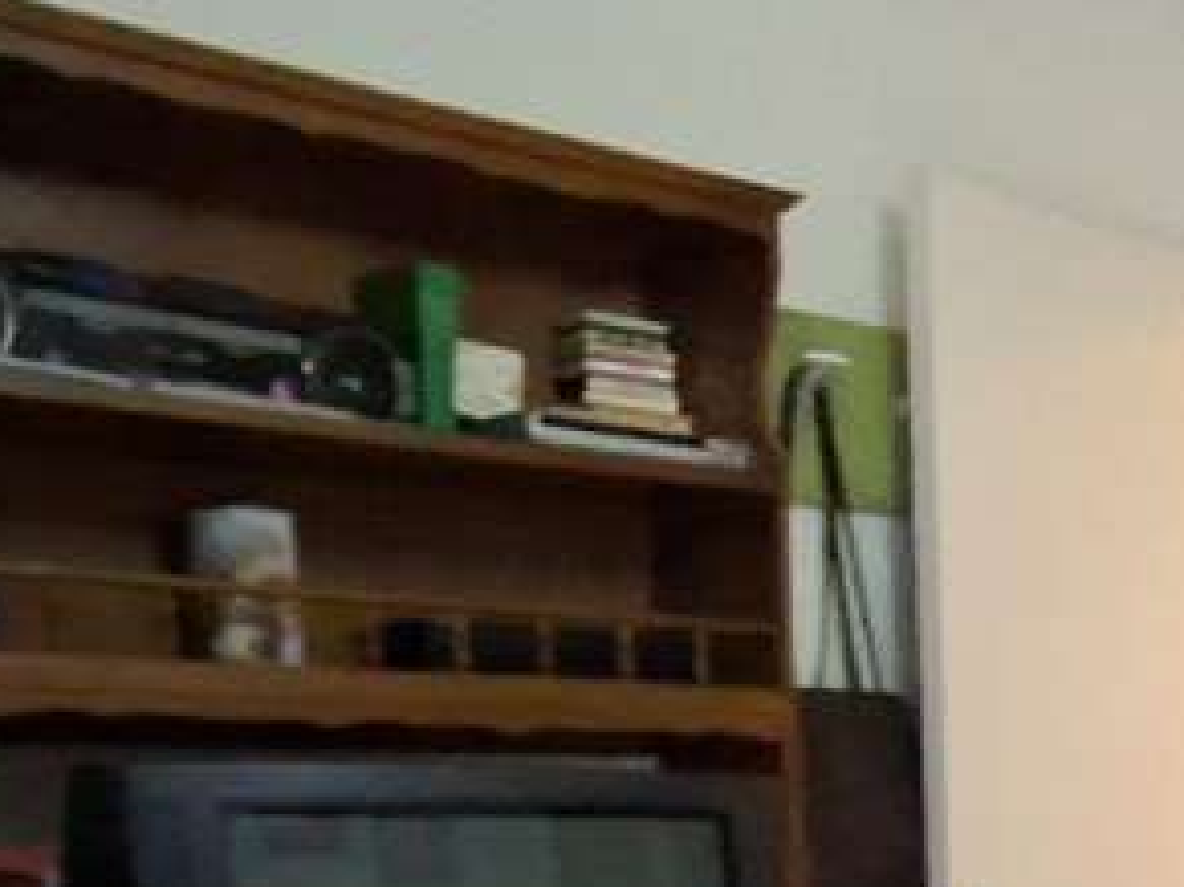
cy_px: 1084
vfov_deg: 20.4
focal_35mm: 67
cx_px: 1465
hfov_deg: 25.6
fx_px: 2291
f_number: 2.2
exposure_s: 1/8
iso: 800
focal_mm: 1.74
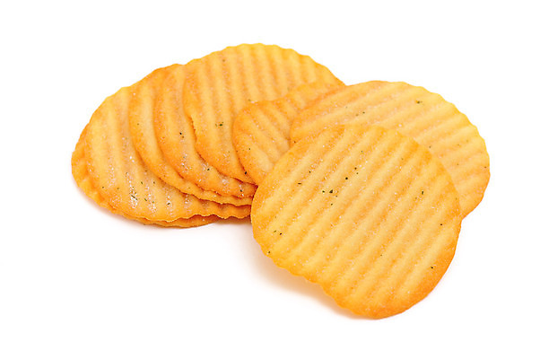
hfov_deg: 19.5
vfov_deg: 13.0
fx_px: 1573
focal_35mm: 105
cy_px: 180
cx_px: 270
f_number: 20
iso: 100
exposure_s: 1/125
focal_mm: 105
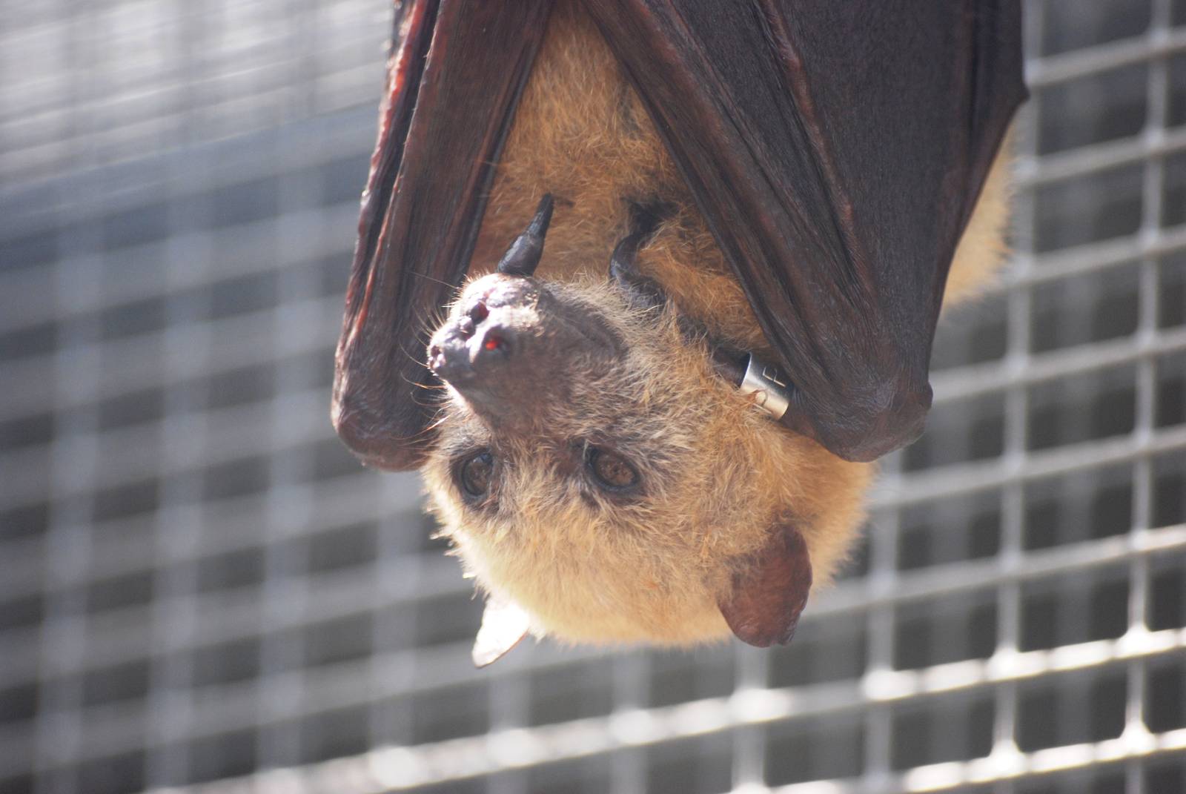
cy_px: 397
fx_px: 10884
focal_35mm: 330
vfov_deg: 4.2
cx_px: 593
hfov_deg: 6.2
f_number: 5.3
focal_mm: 220
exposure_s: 1/250
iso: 400
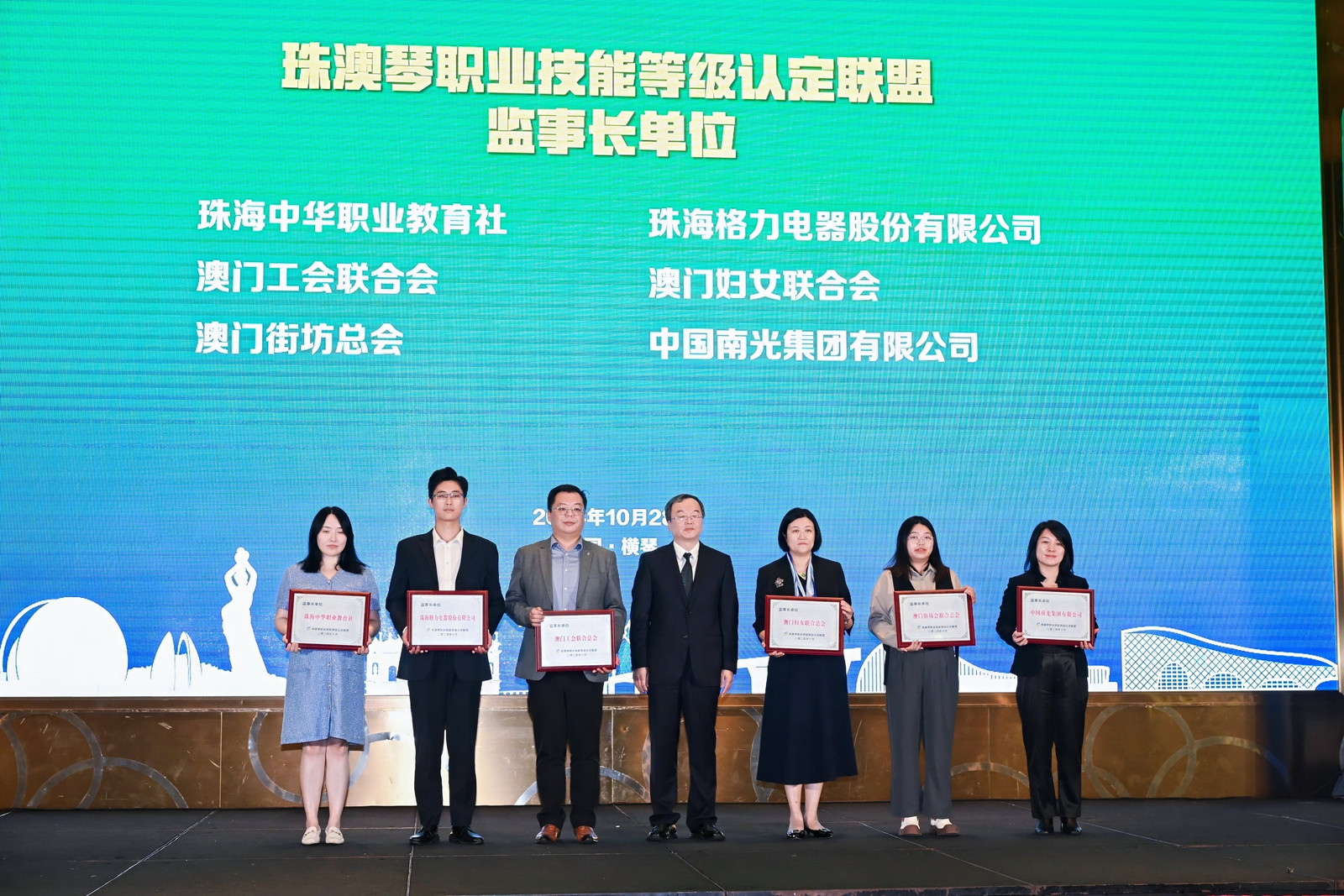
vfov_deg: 24.2
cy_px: 448
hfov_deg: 35.6
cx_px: 672
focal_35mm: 56
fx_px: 2091
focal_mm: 56
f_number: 5
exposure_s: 1/125
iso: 1250
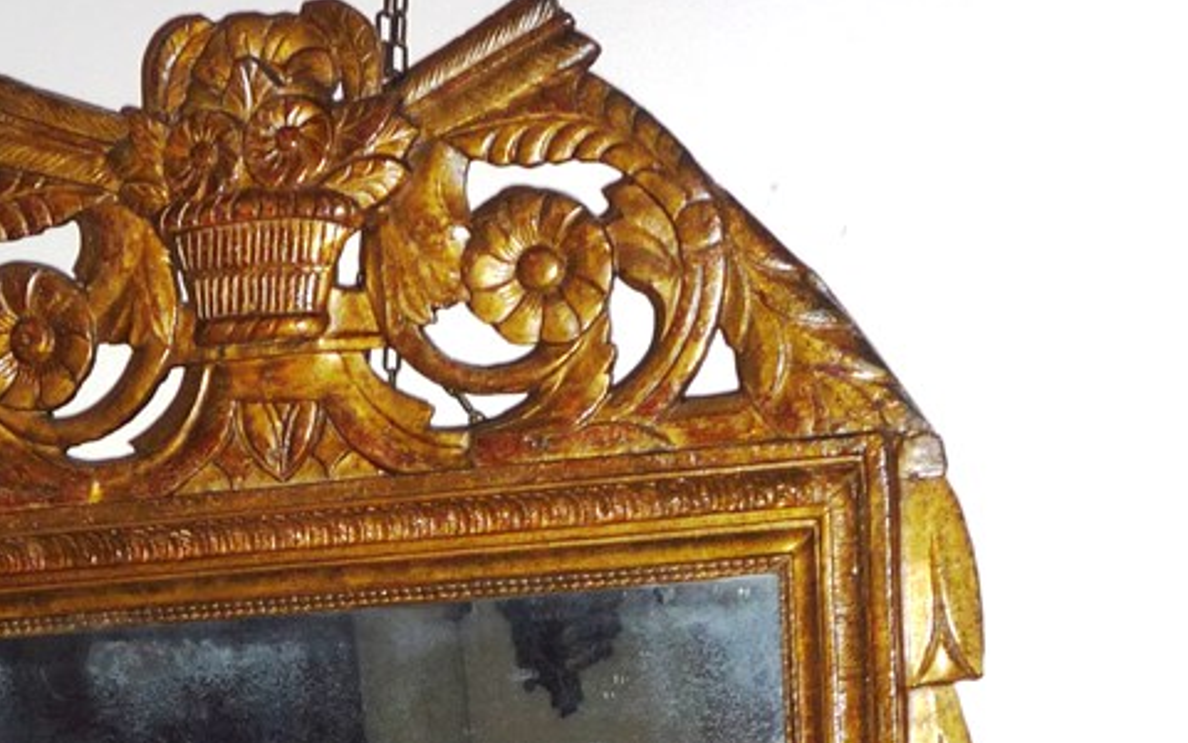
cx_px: 351
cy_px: 612
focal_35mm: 76
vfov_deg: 17.0
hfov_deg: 26.9
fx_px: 2461
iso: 125
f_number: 4.5
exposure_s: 1/30
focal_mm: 7.5
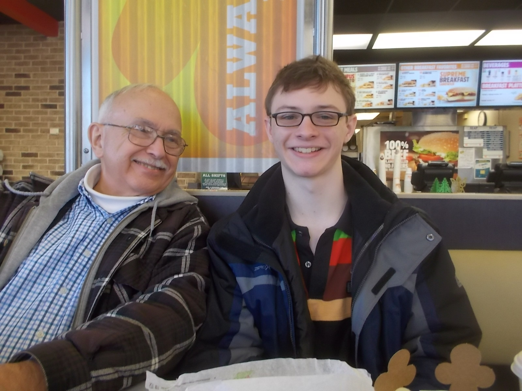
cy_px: 196
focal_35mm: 29
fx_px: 437
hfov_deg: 61.7
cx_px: 261
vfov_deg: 48.2
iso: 160
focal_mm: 4.1
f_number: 3.3
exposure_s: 1/30
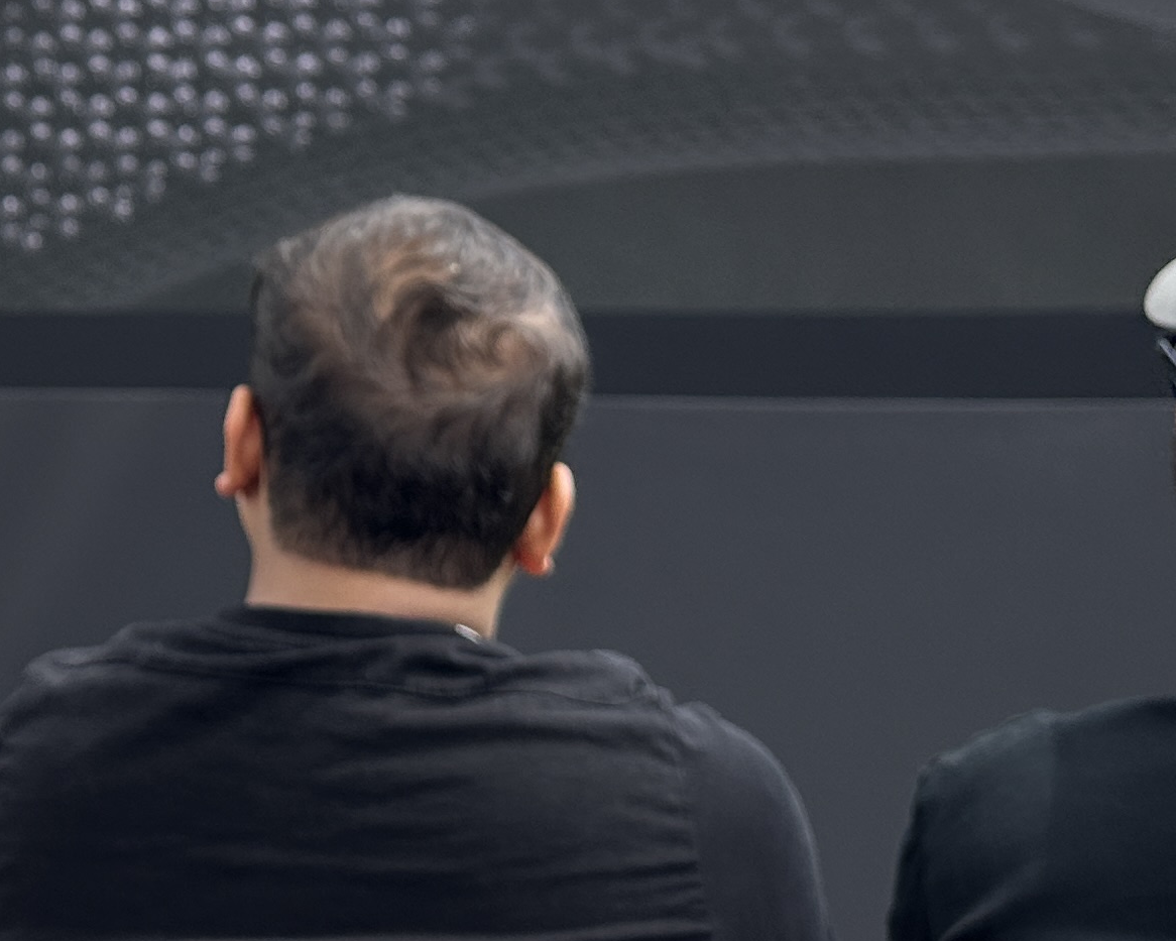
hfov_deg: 22.4
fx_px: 2819
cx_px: -91
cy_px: -272
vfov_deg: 17.8
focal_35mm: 81
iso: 80
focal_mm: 6.86
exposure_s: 1/927
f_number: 1.78
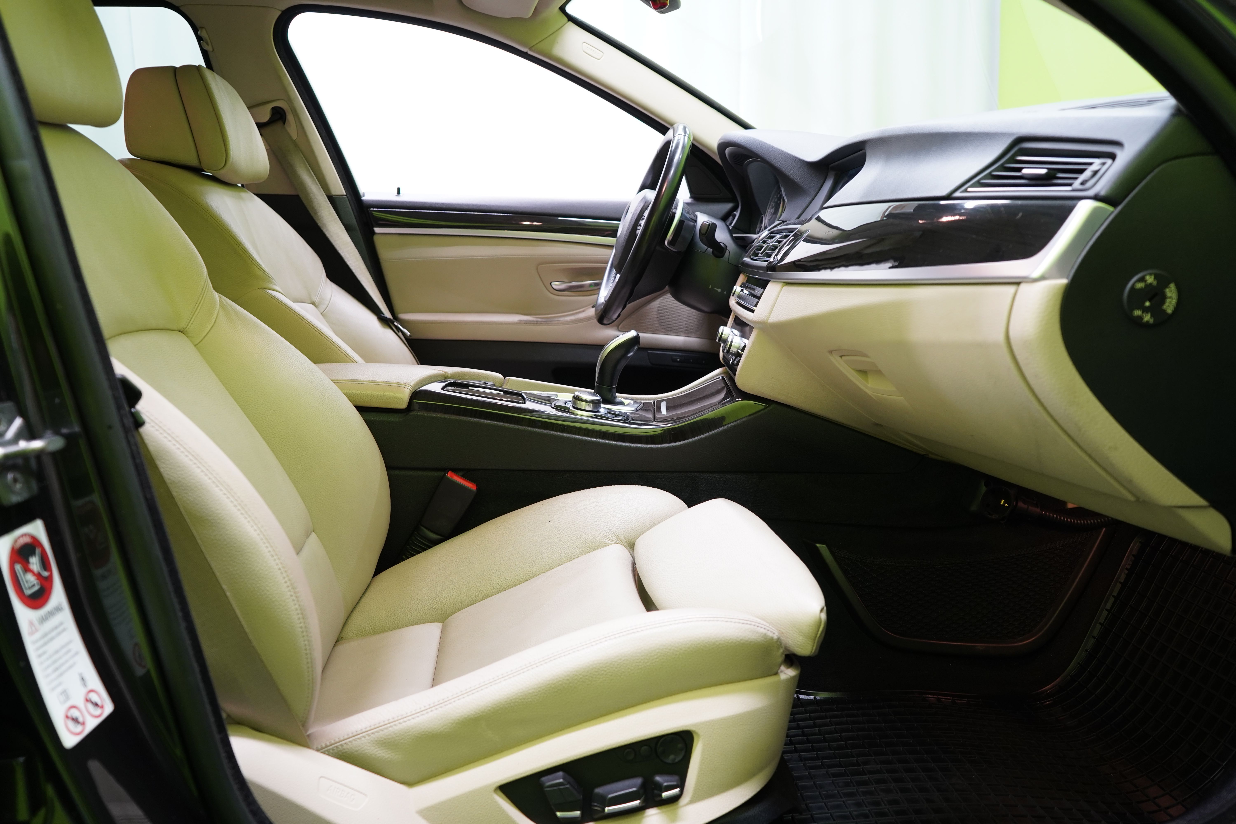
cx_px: 618
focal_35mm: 29
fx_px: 996
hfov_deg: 63.7
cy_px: 412
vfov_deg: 45.0
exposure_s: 1/20
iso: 1250
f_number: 5
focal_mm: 29
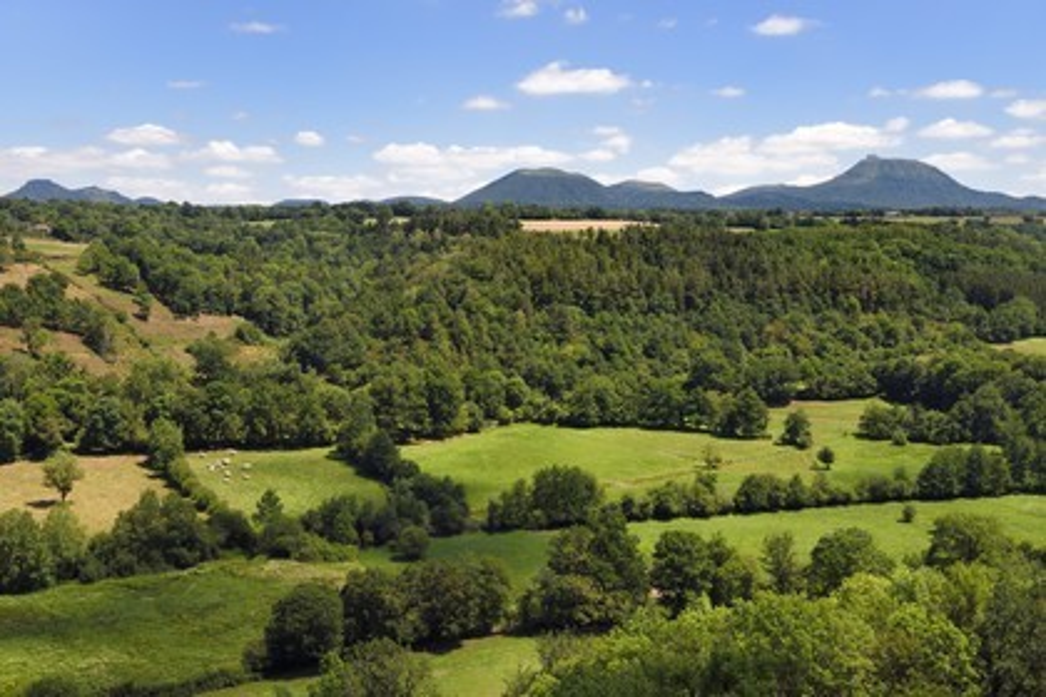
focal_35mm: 42
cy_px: 348
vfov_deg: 31.9
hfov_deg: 46.4
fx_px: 1220
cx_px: 523
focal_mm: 42
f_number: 10
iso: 200
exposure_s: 1/250
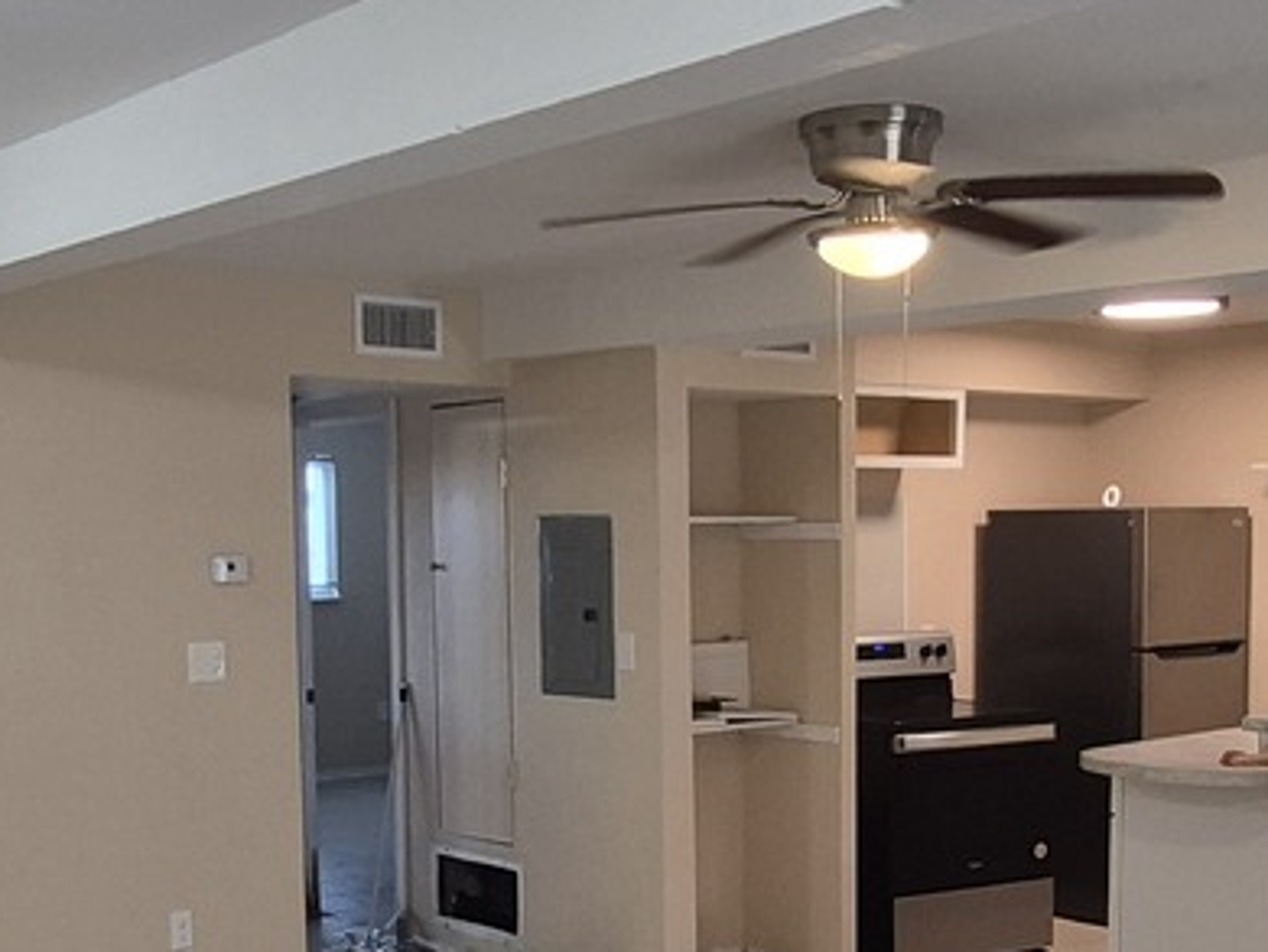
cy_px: 656
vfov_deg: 30.0
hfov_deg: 39.6
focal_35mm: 48
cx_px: 582
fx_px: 1759
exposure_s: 1/60
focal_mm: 1.74
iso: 160
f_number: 2.2
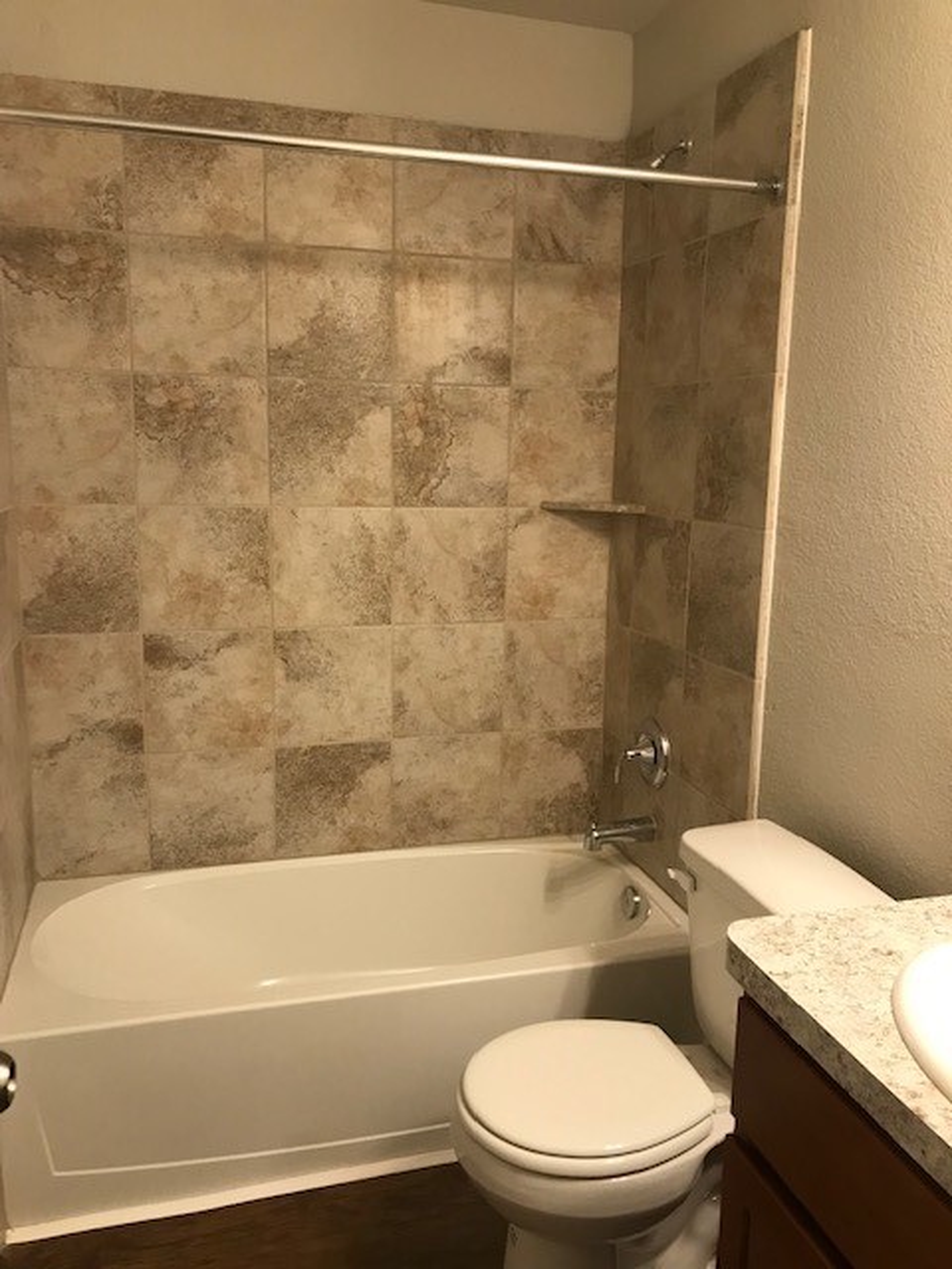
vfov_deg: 63.4
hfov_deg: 49.7
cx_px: 476
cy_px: 634
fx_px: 1027
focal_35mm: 28
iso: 40
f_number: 1.8
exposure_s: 1/24
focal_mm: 3.99
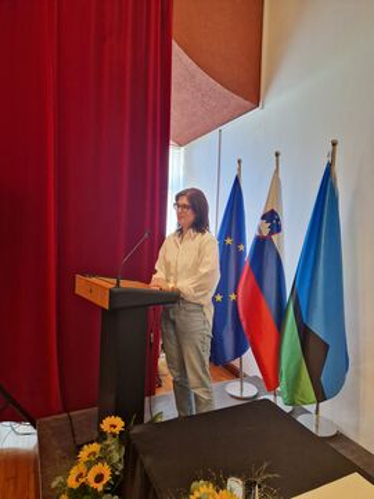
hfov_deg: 58.9
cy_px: 250
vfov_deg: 73.9
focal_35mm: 23
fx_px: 331
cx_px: 187
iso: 250
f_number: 1.8
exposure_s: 1/39
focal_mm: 5.4
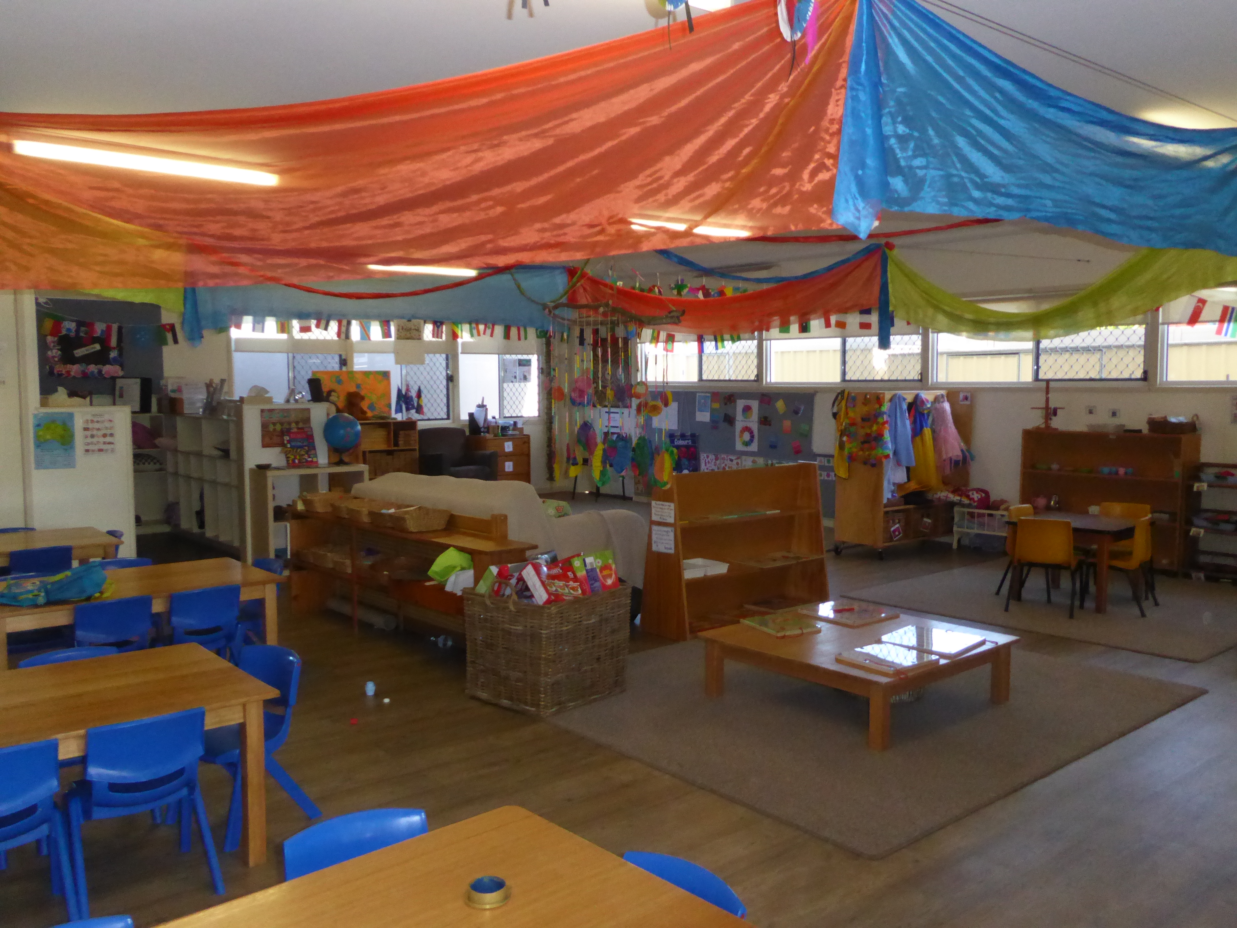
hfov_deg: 63.4
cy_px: 464
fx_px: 1001
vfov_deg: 49.7
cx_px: 618
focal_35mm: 28
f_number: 3.5
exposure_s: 1/60
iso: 1000
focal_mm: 5
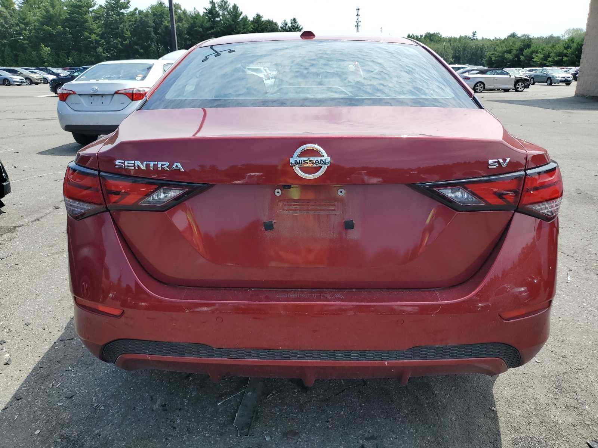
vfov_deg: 53.1
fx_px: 449
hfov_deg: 67.3
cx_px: 299
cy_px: 224
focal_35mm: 26
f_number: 1.5
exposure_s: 1/2500
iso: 50
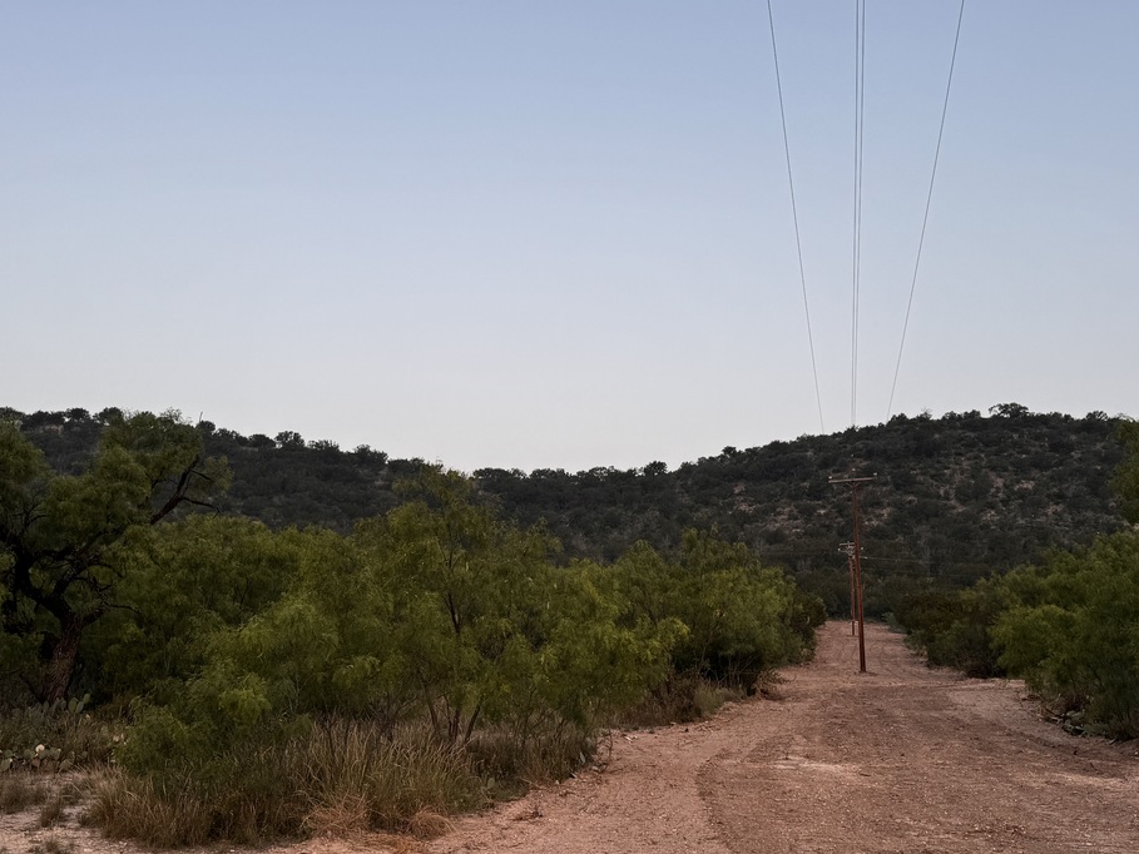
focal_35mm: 38
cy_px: 498
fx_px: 1251
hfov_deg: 49.0
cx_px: 548
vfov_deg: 37.6
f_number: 1.78
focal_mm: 6.76
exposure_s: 1/349
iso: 80
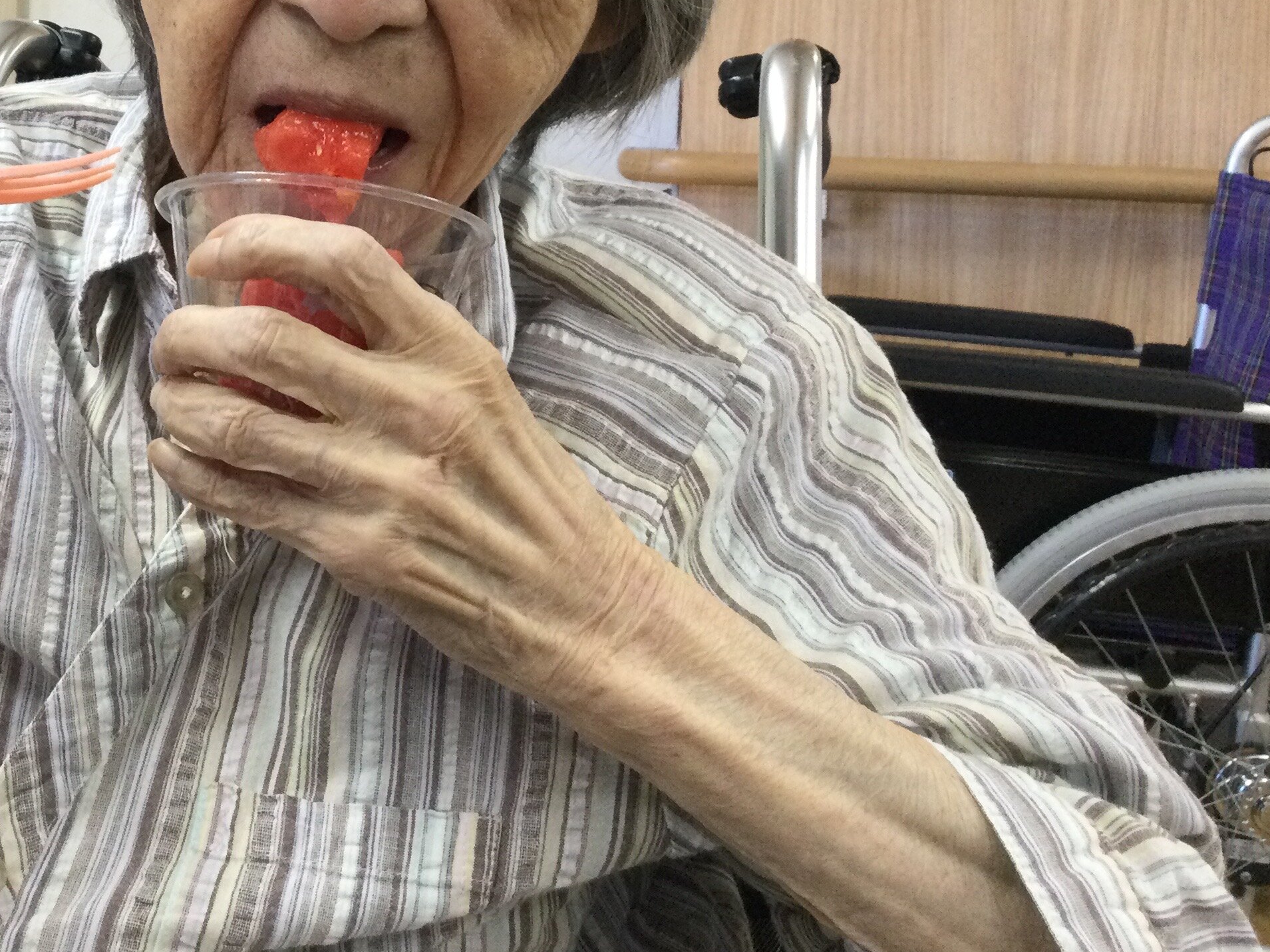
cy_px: 195
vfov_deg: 27.0
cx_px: 250
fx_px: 1945
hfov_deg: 35.0
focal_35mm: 53
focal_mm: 3.3
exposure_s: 1/30
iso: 125
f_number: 2.4
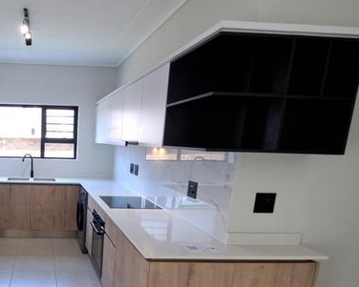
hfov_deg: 57.1
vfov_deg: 51.5
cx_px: 51
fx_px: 287
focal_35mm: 27
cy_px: 206
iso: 64
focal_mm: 1.74
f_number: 2.2
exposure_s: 1/50
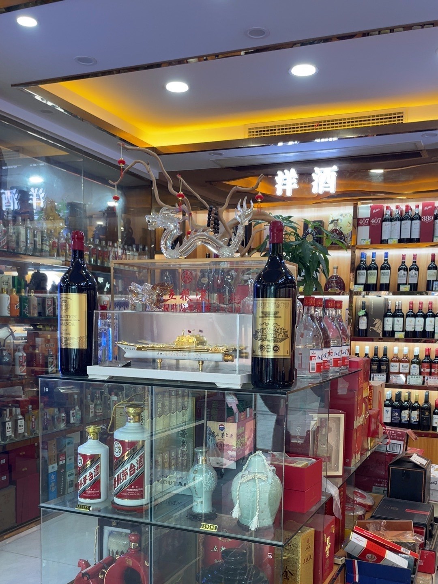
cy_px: 292
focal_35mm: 27
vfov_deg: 65.3
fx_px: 456
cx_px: 219
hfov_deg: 51.4
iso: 40
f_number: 1.6
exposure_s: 1/50
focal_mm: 4.2
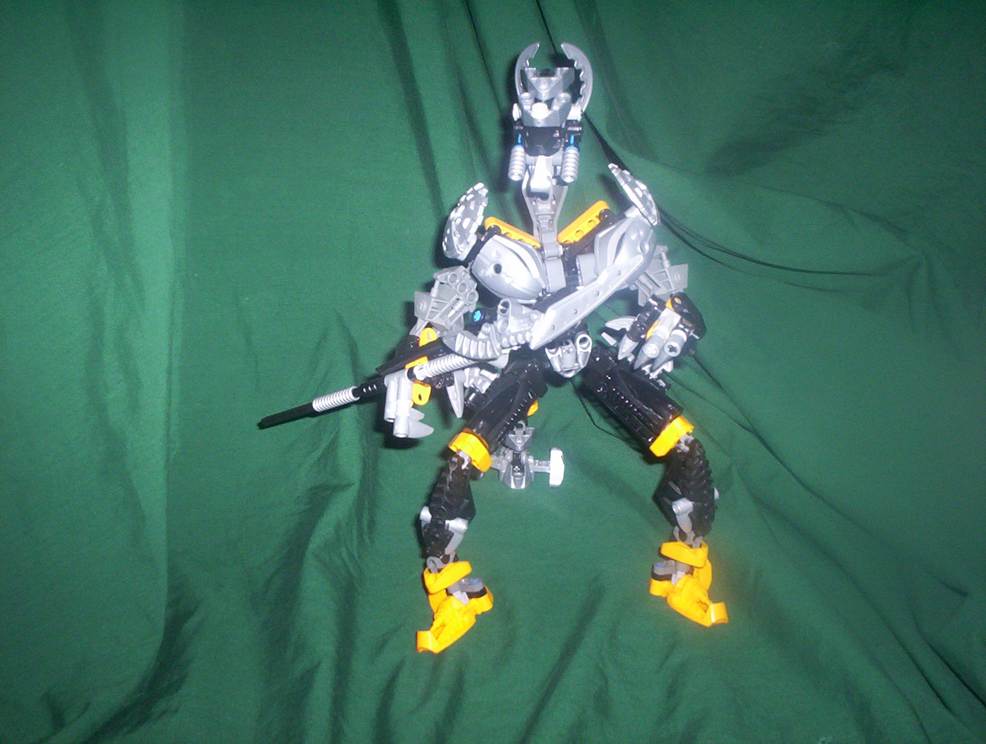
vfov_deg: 37.9
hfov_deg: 48.9
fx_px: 1085
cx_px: 493
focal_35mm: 38
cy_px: 372
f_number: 4.5
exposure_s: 1/60
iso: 140
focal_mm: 4.99
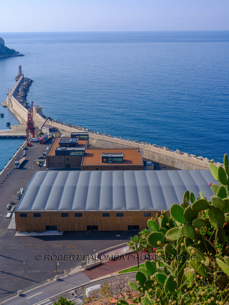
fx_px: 441
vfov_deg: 38.2
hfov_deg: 29.1
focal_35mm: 50
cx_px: 114
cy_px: 152
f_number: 11
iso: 200
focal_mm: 63
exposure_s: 1/250
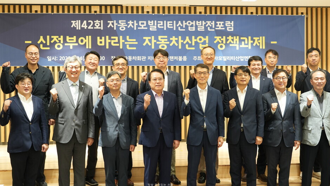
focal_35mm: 47
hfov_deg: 43.7
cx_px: 163
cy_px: 91
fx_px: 411
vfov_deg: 25.5
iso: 1000
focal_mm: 44
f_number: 4
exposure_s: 1/50
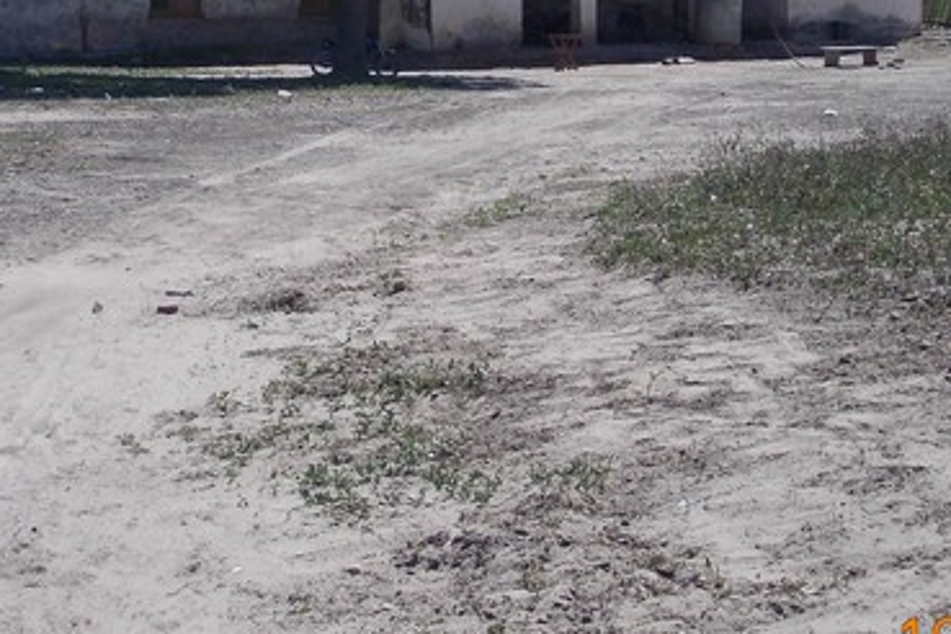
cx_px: 363
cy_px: 77
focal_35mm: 82
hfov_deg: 24.7
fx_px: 2166
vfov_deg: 16.5
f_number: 6.2
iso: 80
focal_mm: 5.3
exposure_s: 1/400
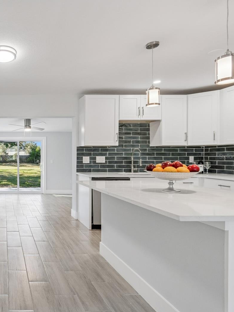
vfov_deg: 76.4
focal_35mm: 22
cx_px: 8
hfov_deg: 51.0
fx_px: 198
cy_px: 156
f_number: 7.1
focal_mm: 10
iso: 640
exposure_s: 1/400
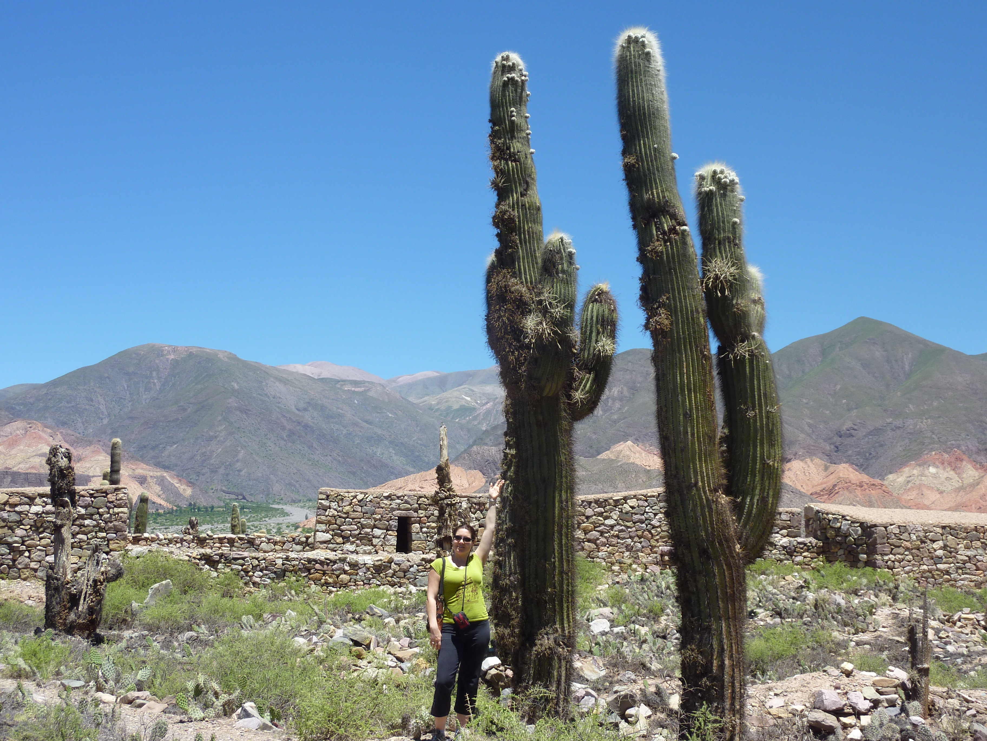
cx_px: 494
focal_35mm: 45
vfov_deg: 32.2
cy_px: 370
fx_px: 1283
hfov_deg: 42.1
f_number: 4.5
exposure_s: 1/400
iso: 80
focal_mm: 7.3
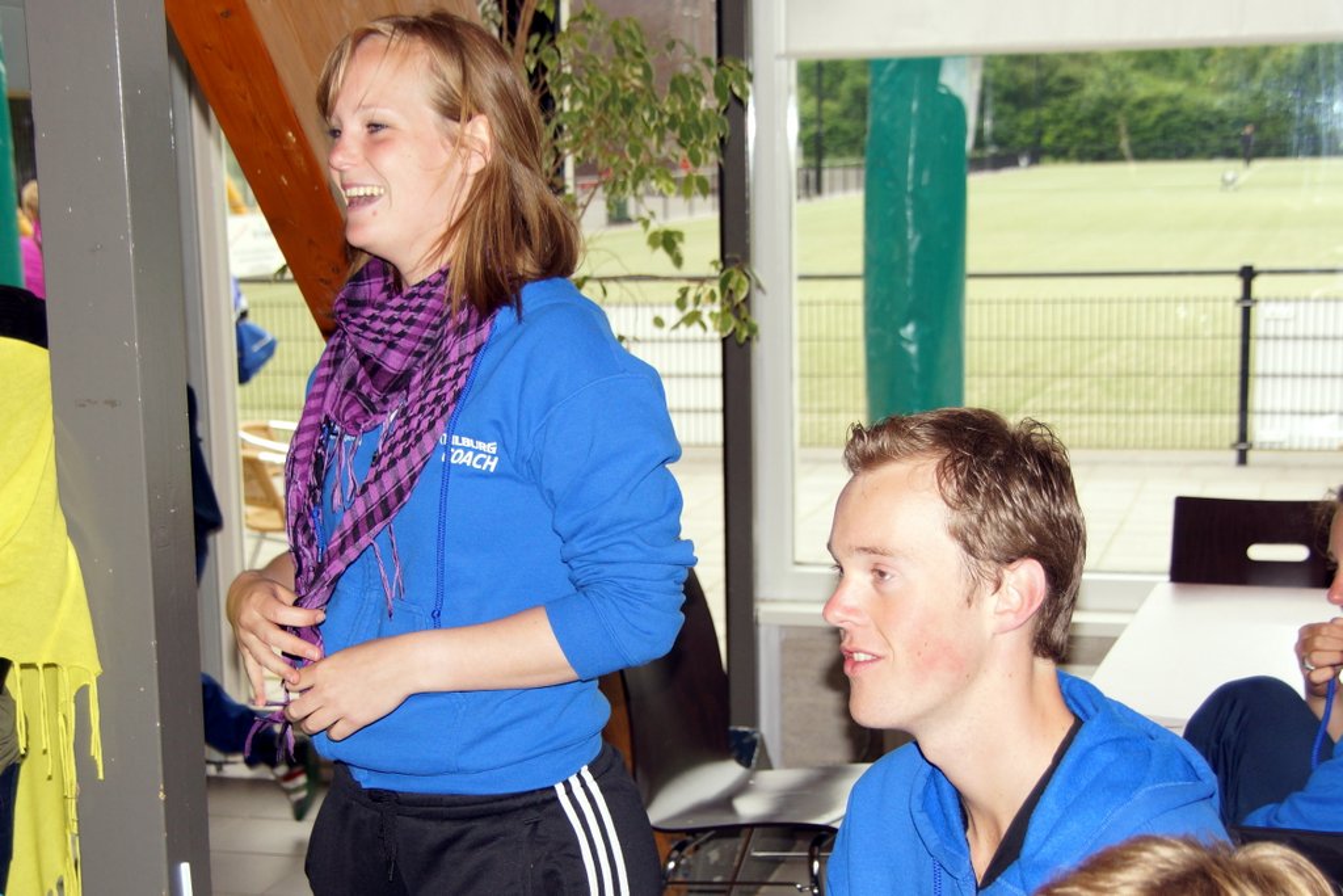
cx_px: 672
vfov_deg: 25.8
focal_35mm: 52
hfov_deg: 37.8
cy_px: 448
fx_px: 1959
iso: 200
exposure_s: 1/160
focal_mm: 35
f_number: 4.5
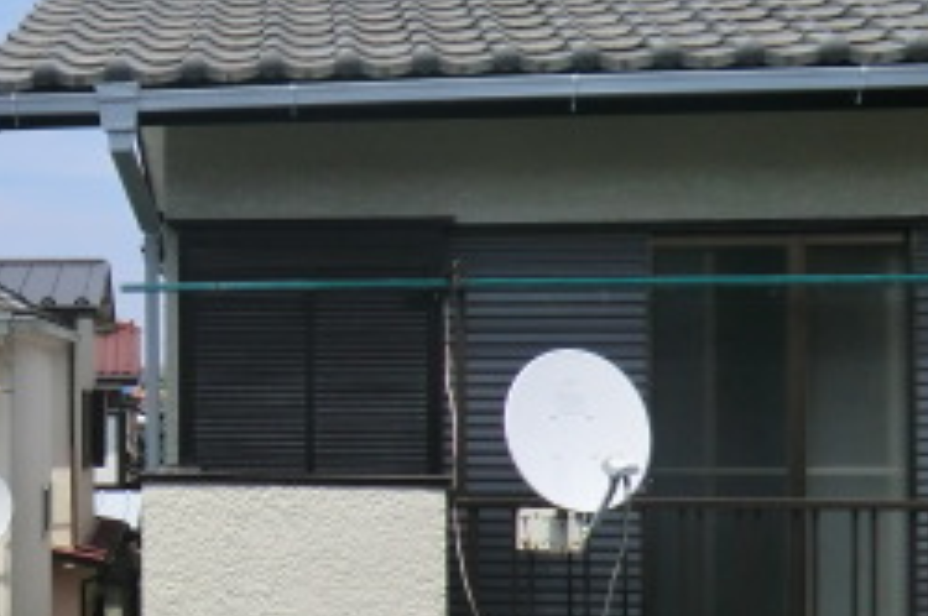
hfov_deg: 29.2
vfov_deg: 21.1
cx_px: -26
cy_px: 401
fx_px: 1648
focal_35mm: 64
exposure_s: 1/250
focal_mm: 4.3
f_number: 7.5
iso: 80
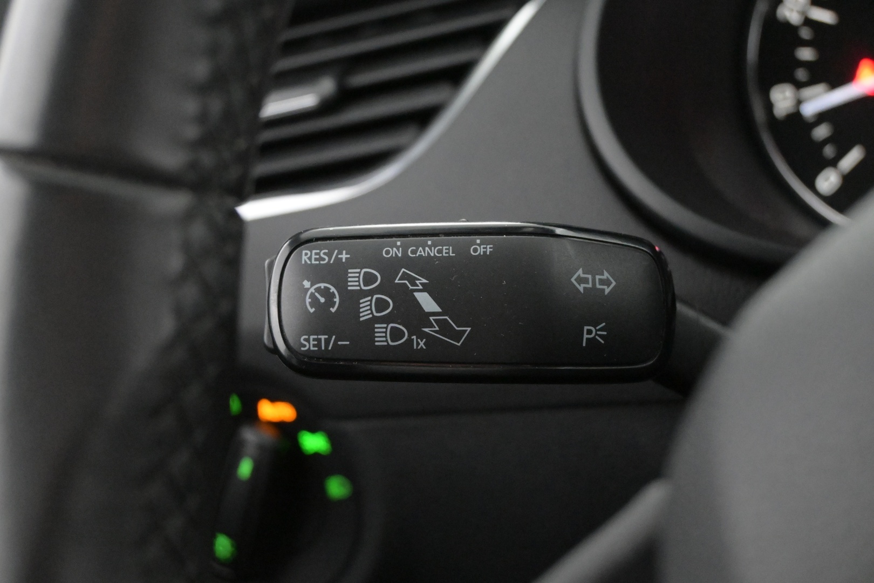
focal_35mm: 54
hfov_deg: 36.9
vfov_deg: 25.1
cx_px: 437
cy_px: 292
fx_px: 1311
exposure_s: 1/60
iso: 9000
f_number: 5.3
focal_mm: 36
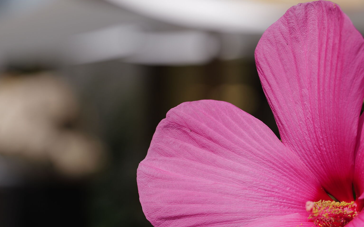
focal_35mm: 144
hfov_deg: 14.5
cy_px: 180
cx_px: 259
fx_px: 1428
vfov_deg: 9.1
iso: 100
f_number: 4
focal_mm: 90
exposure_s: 1/1250
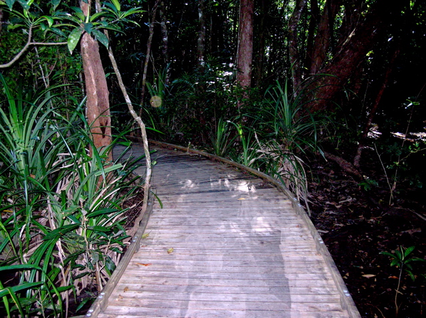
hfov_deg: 51.4
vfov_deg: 39.6
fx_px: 442
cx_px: 213
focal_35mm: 36
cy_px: 159
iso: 234
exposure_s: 1/60.1
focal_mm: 6
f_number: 2.7
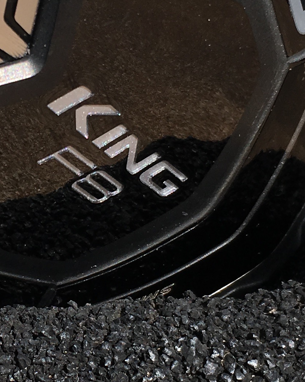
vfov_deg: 17.5
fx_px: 1242
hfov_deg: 13.9
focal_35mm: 110
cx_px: 19
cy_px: 163
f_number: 2.2
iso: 25
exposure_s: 1/1282
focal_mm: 4.15
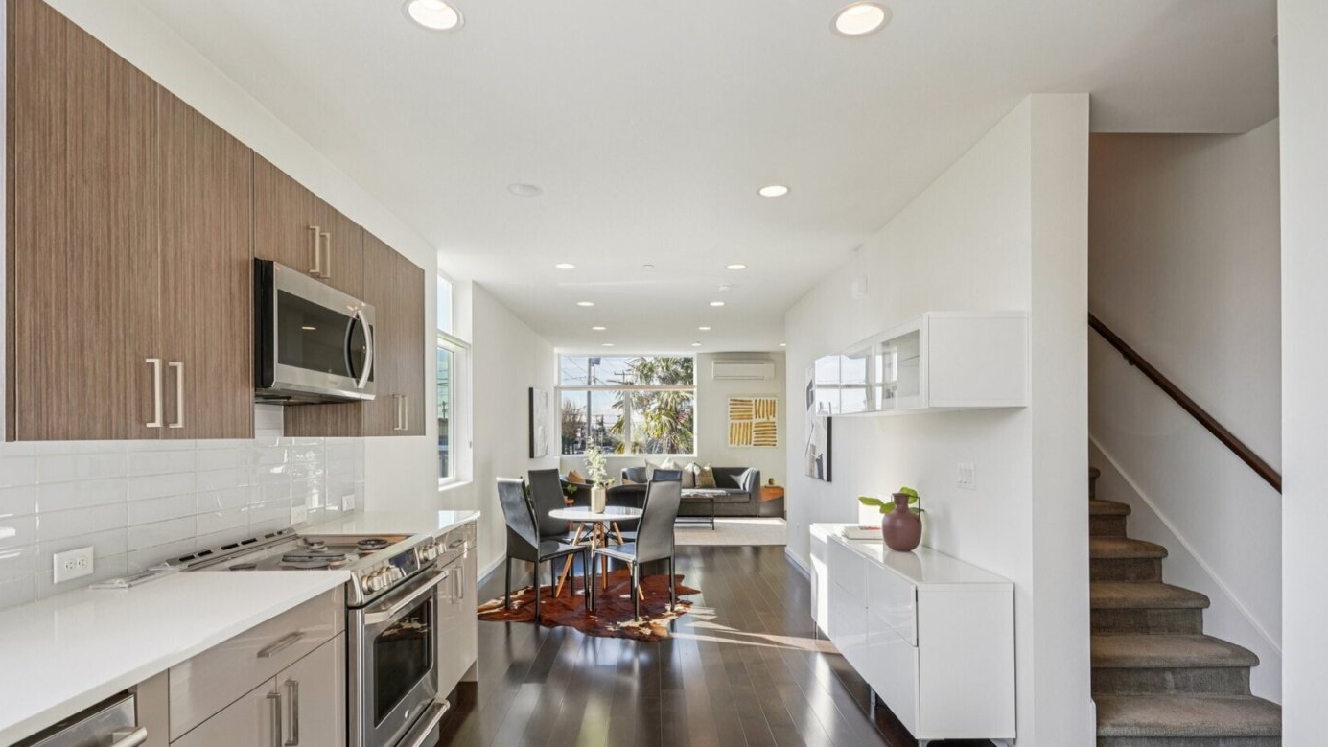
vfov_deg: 60.7
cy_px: 432
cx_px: 660
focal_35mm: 18
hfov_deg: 92.7
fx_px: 634
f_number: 8
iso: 400
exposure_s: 1/125
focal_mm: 17
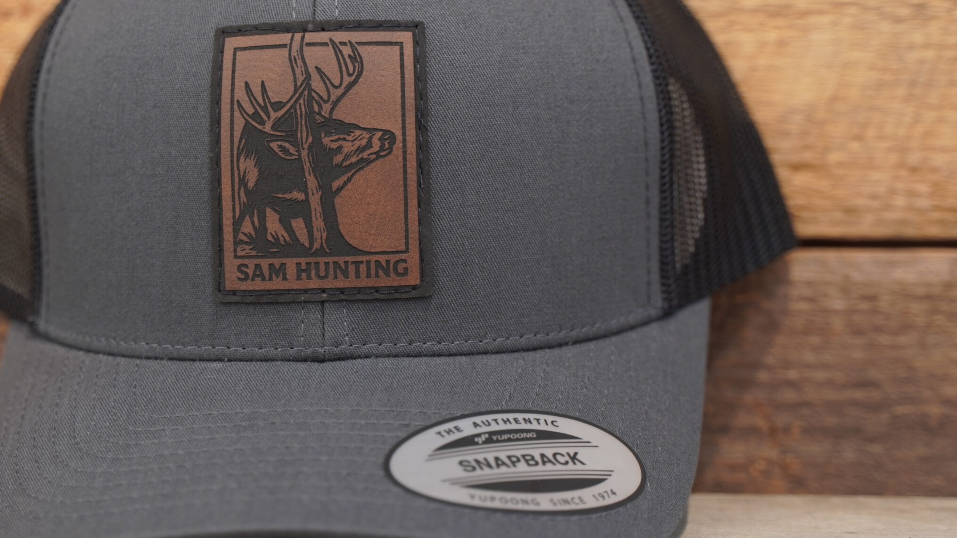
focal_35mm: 103
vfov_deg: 11.8
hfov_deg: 20.7
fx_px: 2613
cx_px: 407
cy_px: 236
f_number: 3.2
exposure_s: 1/6
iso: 250
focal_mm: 52
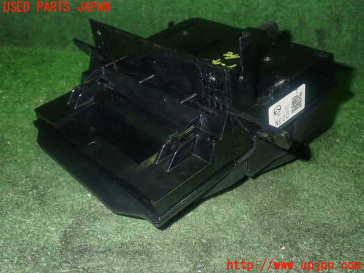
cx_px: 182
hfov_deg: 49.0
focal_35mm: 38
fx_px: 400
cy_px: 136
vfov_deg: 37.7
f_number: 8
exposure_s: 1/40
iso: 800
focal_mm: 6.83
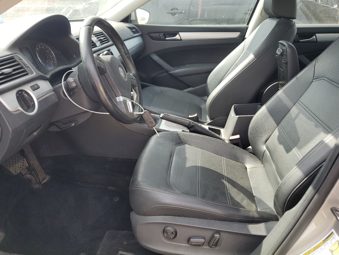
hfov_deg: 67.3
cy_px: 128
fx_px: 255
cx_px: 170
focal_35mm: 26
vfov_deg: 53.1
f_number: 1.5
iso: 50
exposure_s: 1/500
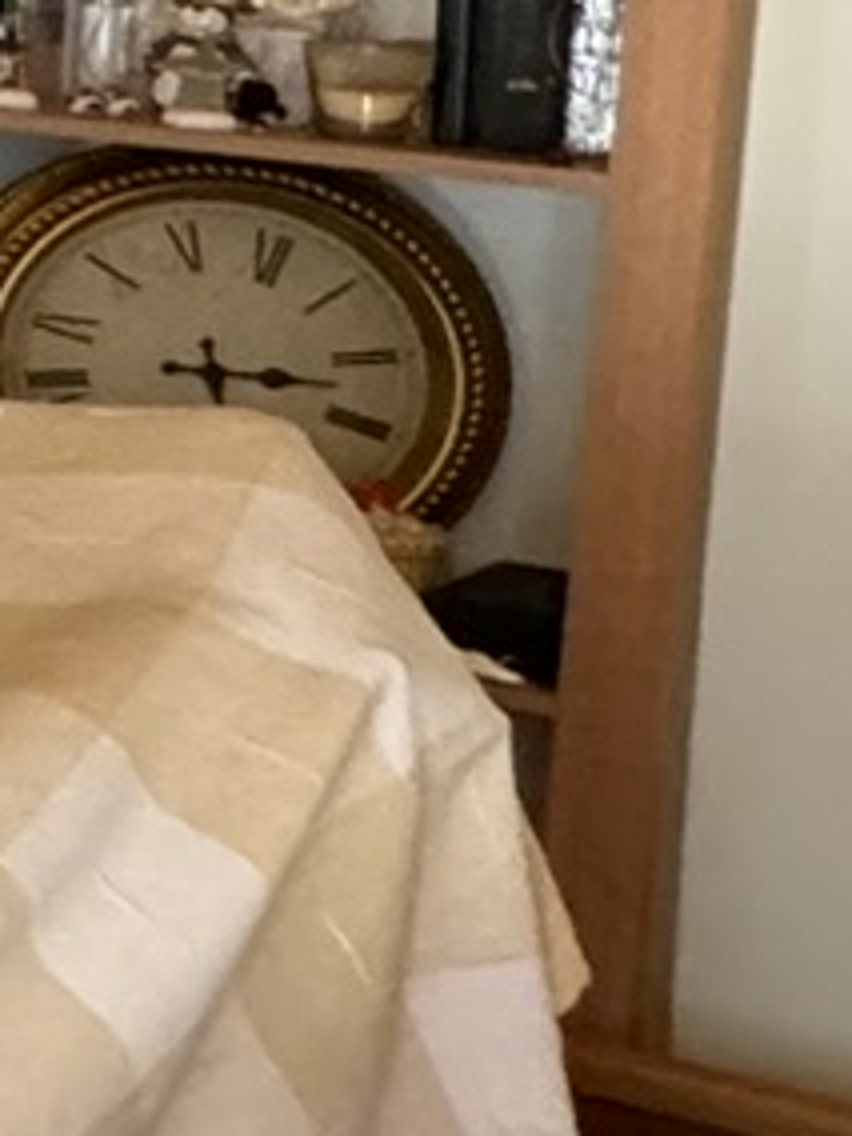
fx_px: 3315
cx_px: -2628
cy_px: -96
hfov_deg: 8.0
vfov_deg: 18.7
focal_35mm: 101
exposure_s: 1/99
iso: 320
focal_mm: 2.22
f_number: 2.2
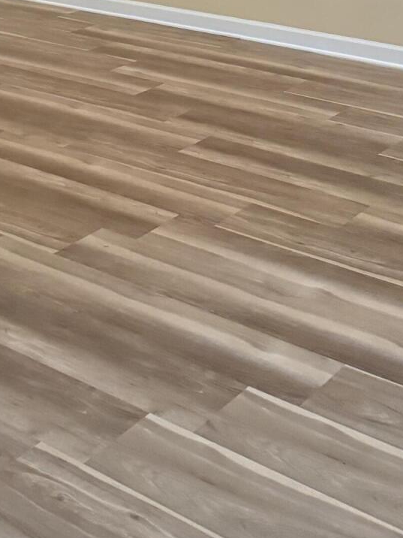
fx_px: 1040
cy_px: -144
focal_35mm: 67
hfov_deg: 21.9
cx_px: 158
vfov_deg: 25.4
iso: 640
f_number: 1.78
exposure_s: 1/60
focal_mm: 6.76
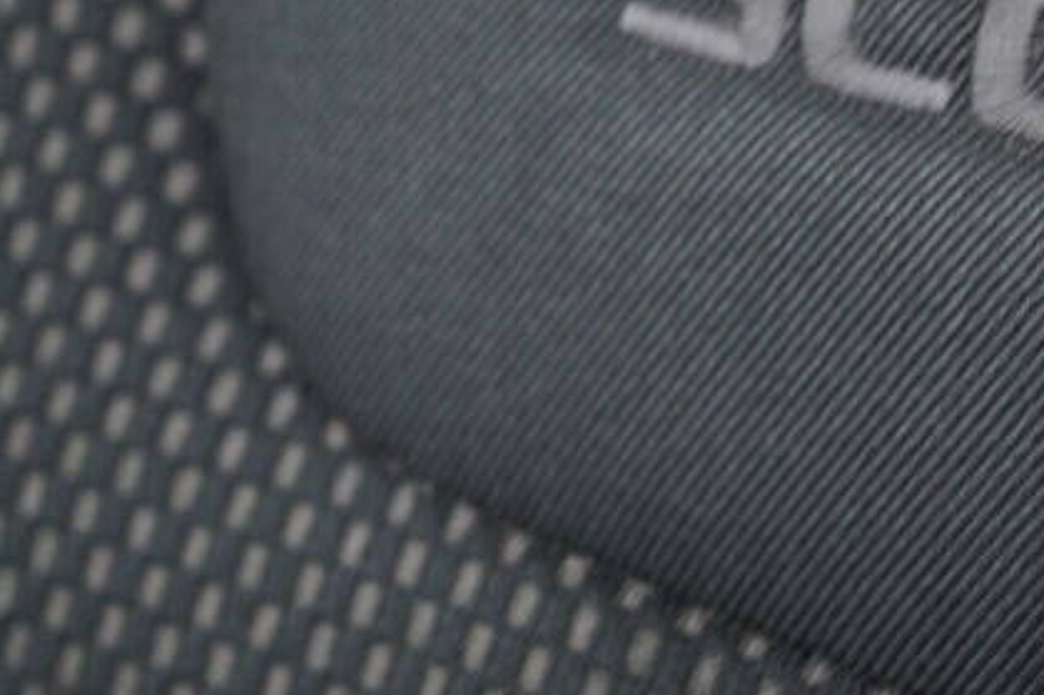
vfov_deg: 15.3
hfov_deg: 22.4
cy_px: 31
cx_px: 997
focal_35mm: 88
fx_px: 2551
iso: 640
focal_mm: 24
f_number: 2.8
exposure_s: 1/40
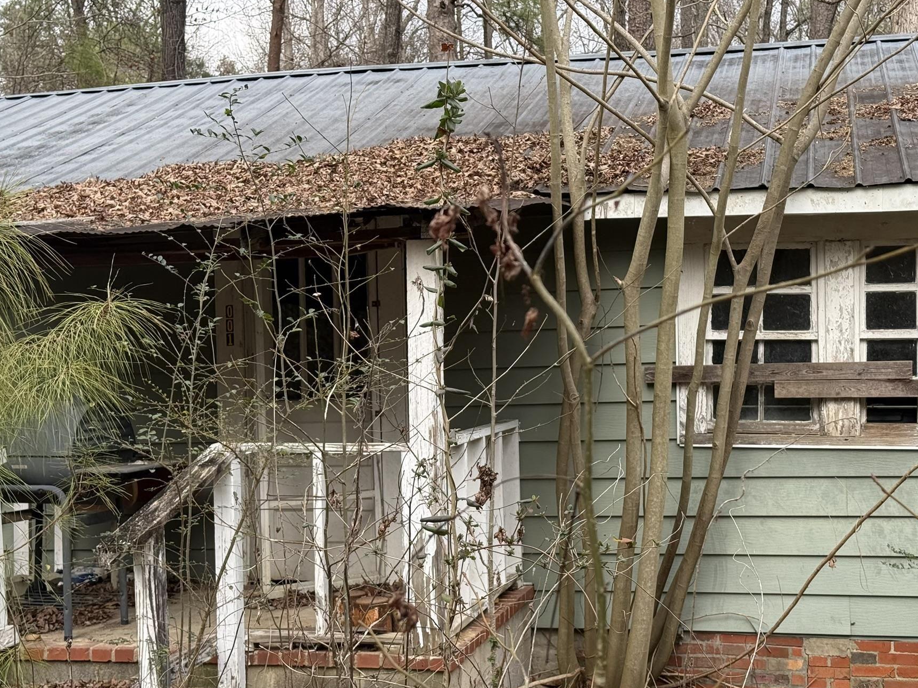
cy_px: 369
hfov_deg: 33.8
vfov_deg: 25.6
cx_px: 482
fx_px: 1511
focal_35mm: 57
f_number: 1.78
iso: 100
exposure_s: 1/846
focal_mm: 6.76
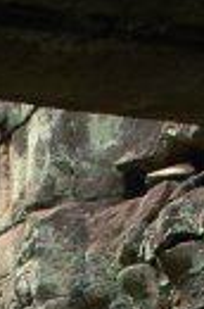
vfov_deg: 10.8
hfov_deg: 8.4
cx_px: -280
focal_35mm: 150
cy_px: 834
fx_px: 1282
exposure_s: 1/125
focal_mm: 18
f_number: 5.6
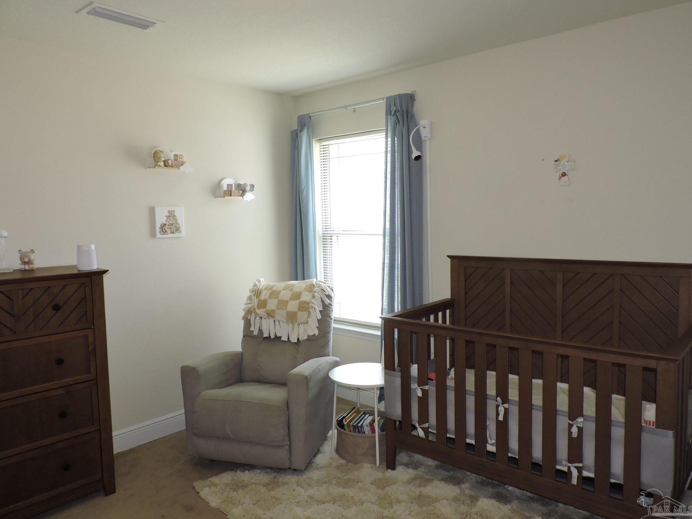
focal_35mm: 25
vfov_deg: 54.9
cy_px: 257
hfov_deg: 69.4
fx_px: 500
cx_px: 340
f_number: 3
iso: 320
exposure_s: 1/40
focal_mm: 4.3
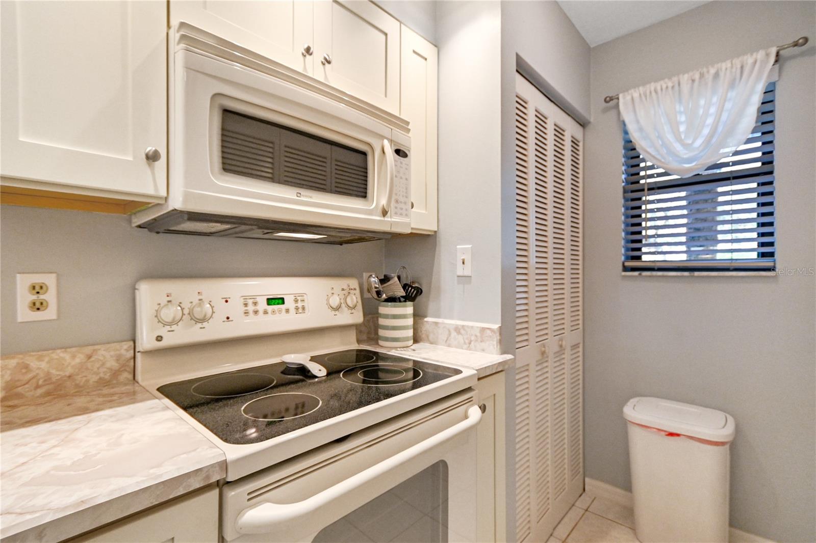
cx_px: 408
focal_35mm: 15
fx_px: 340
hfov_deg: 100.4
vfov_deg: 77.3
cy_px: 272
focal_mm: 10
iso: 1000
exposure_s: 1/160
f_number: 6.3
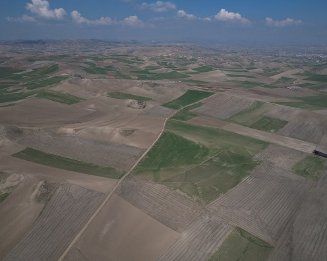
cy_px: 130
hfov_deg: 68.1
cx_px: 162
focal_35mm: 25
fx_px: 242
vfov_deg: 56.7
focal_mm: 8.38
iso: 100
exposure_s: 1/5000
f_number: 2.8
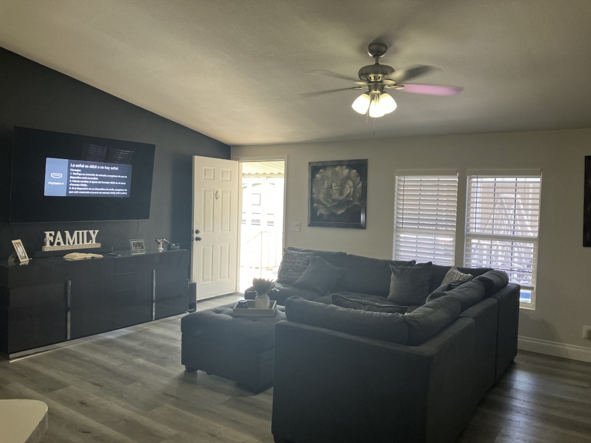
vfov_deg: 49.7
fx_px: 478
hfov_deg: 63.4
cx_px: 296
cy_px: 222
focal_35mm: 28
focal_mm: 3.99
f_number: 1.8
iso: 50
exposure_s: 1/60
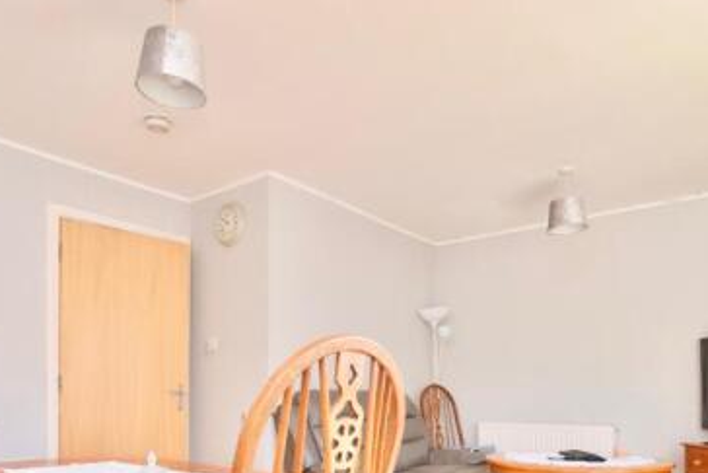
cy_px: 408
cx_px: 361
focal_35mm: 27
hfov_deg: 67.4
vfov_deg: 44.5
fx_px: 531
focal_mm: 10
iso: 800
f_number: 9
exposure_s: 1/80
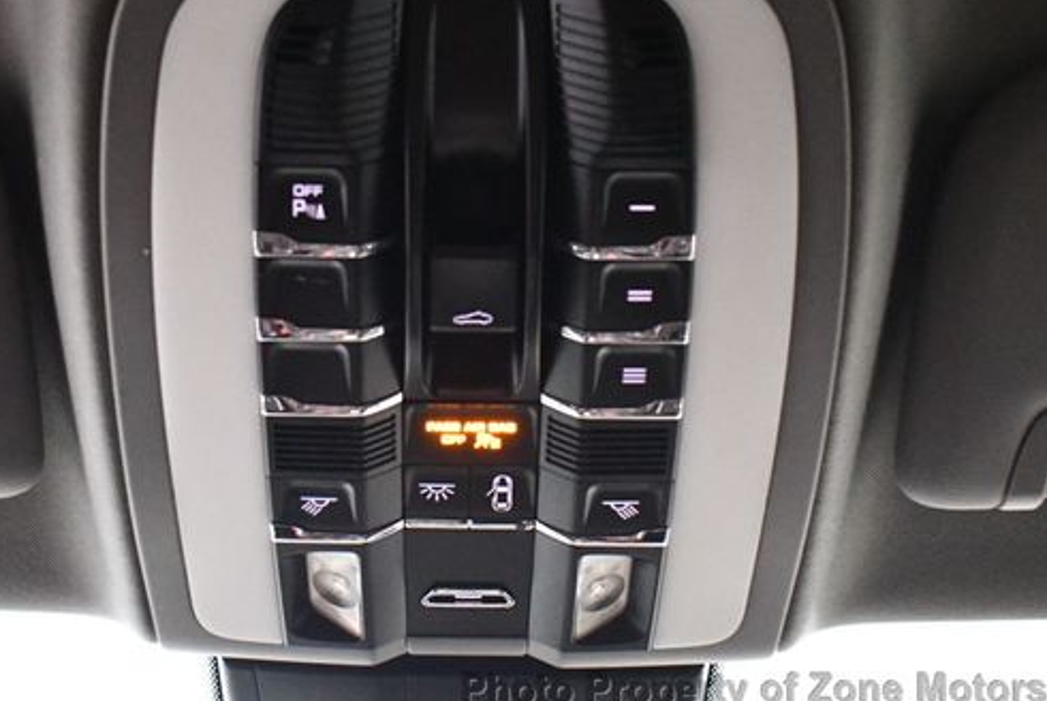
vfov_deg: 28.6
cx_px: 436
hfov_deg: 41.7
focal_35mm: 47
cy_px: 274
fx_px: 1369
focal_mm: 18
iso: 8000
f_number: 3.5
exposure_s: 1/60
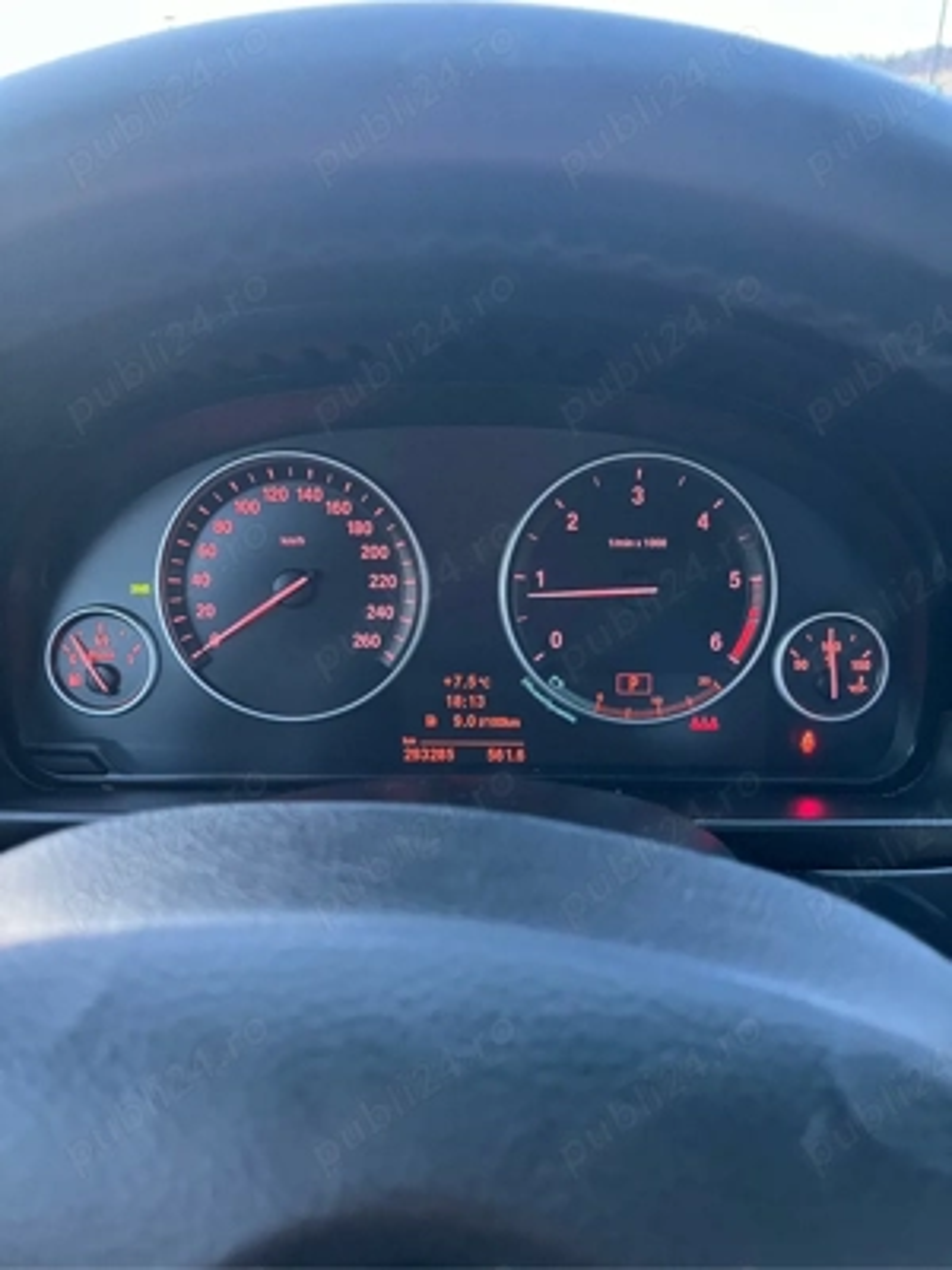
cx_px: 476
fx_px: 953
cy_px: 635
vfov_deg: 67.3
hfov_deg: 53.1
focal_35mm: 26
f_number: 1.6
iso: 640
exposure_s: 1/39
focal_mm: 5.1
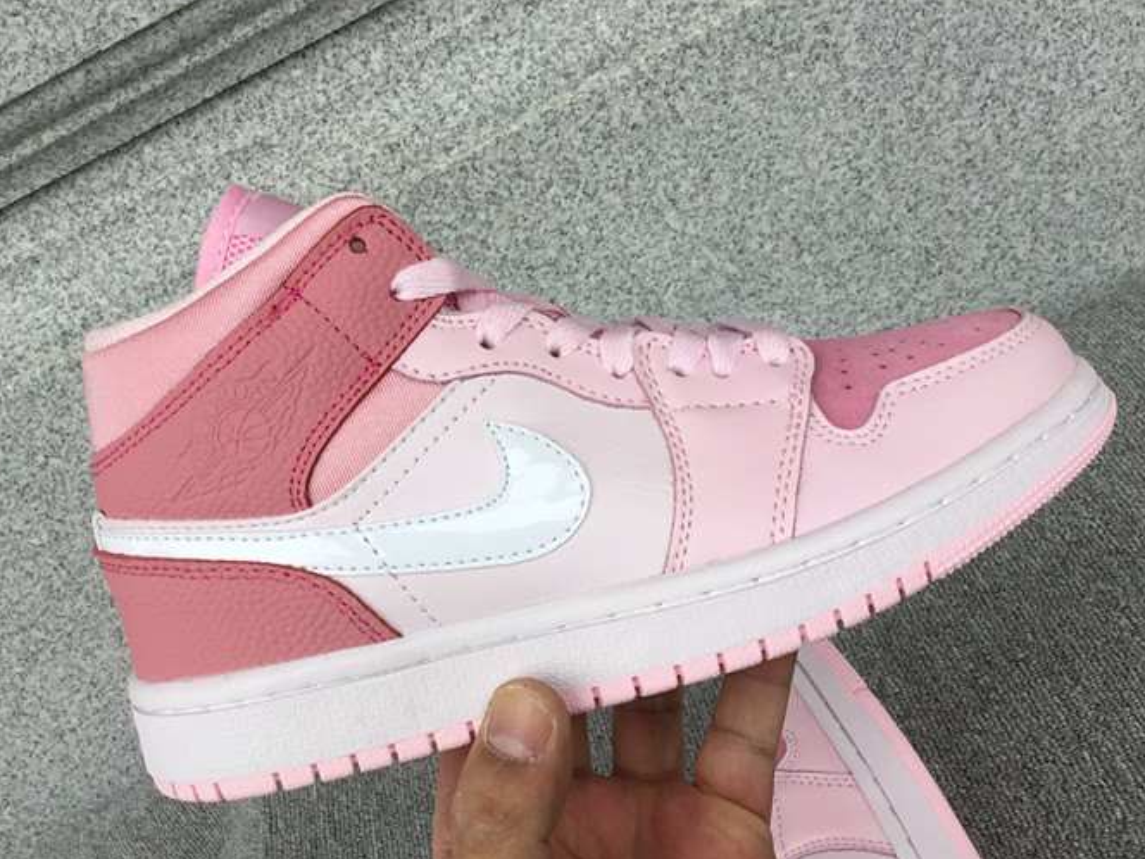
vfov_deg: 34.3
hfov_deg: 44.7
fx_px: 1389
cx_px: 500
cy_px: 484
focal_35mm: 42
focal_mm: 3.3
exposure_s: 1/114
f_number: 2.4
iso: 25
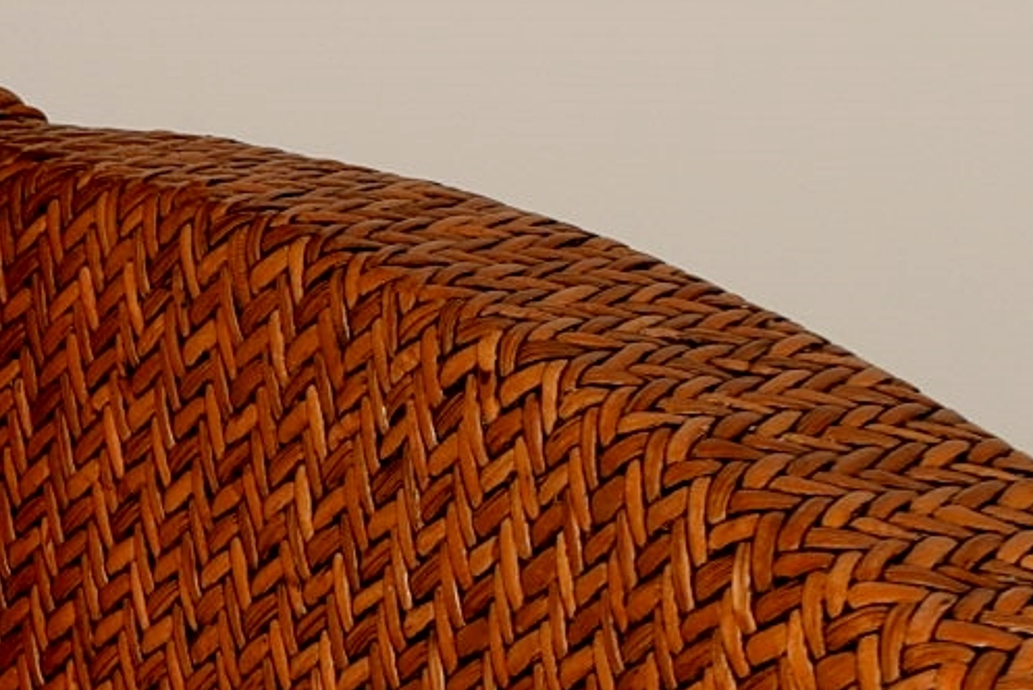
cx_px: -964
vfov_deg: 5.6
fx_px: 7006
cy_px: 775
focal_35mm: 244
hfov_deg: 8.1
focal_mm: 27
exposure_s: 1/60
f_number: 8
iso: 100
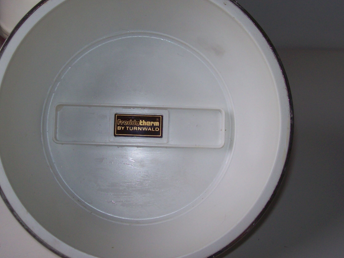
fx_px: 457
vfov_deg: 31.5
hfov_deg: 41.1
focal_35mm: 46
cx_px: 145
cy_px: 118
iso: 80
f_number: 2.7
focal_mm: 6
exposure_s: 1/64
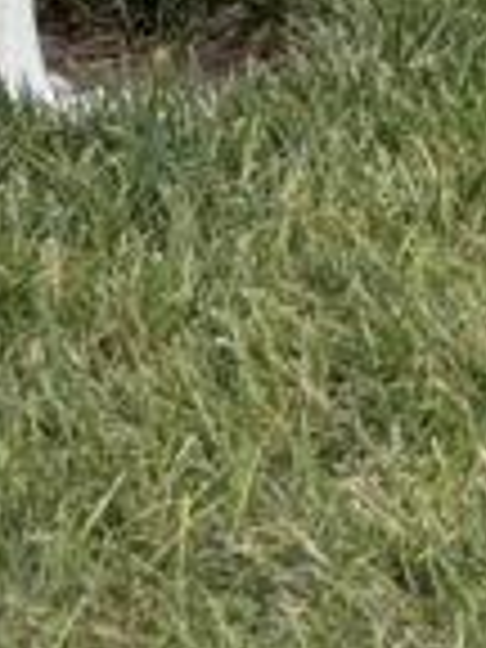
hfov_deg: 4.4
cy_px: -1377
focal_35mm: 334
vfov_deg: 5.5
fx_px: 6252
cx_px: 846
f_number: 1.78
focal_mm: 6.76
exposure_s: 1/346
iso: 80
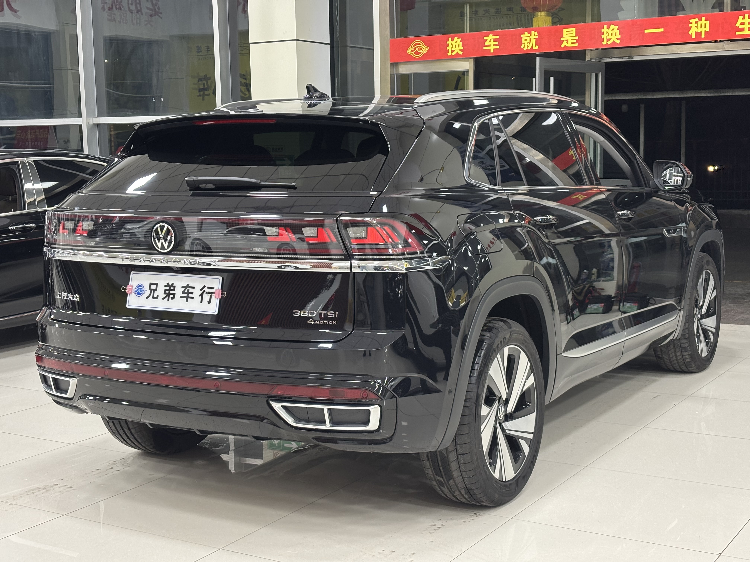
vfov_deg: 28.0
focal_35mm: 52
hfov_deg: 36.8
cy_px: 281
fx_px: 1127
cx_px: 375
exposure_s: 1/33
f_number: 1.6
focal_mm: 5.96
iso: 160
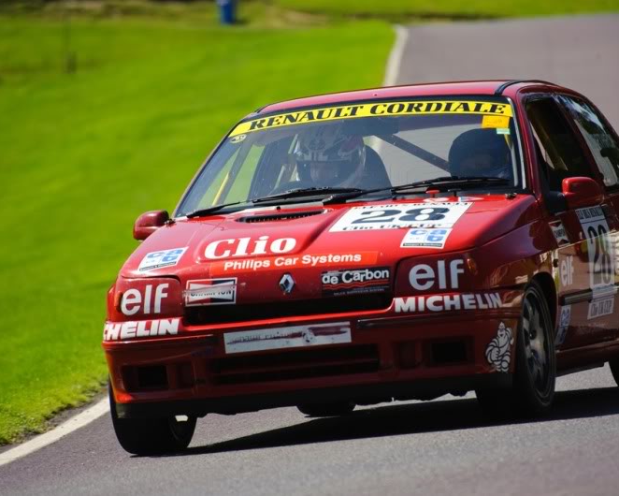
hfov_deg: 5.7
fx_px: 6231
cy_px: 248
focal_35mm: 340
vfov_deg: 4.6
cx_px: 340
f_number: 5.6
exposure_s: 1/1600
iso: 400
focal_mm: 300
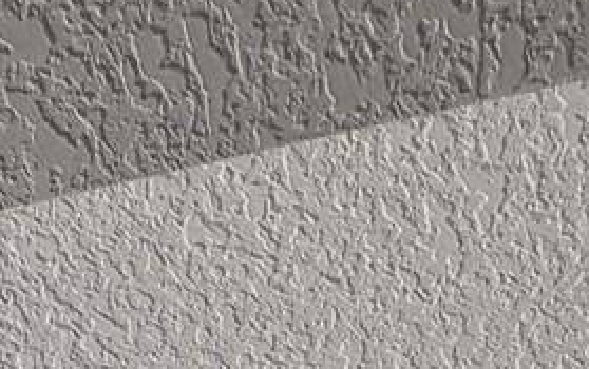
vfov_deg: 10.2
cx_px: 302
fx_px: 1366
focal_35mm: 85
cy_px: 1168
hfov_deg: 24.3
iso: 160
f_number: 2.2
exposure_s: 1/60
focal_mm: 2.22
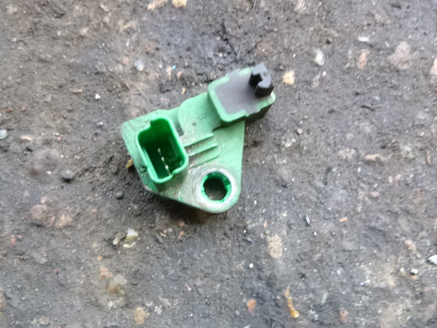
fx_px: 316
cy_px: 164
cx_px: 218
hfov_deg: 69.4
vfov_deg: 54.9
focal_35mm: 25
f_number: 3.9
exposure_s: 1/25
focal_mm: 4.5
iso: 400
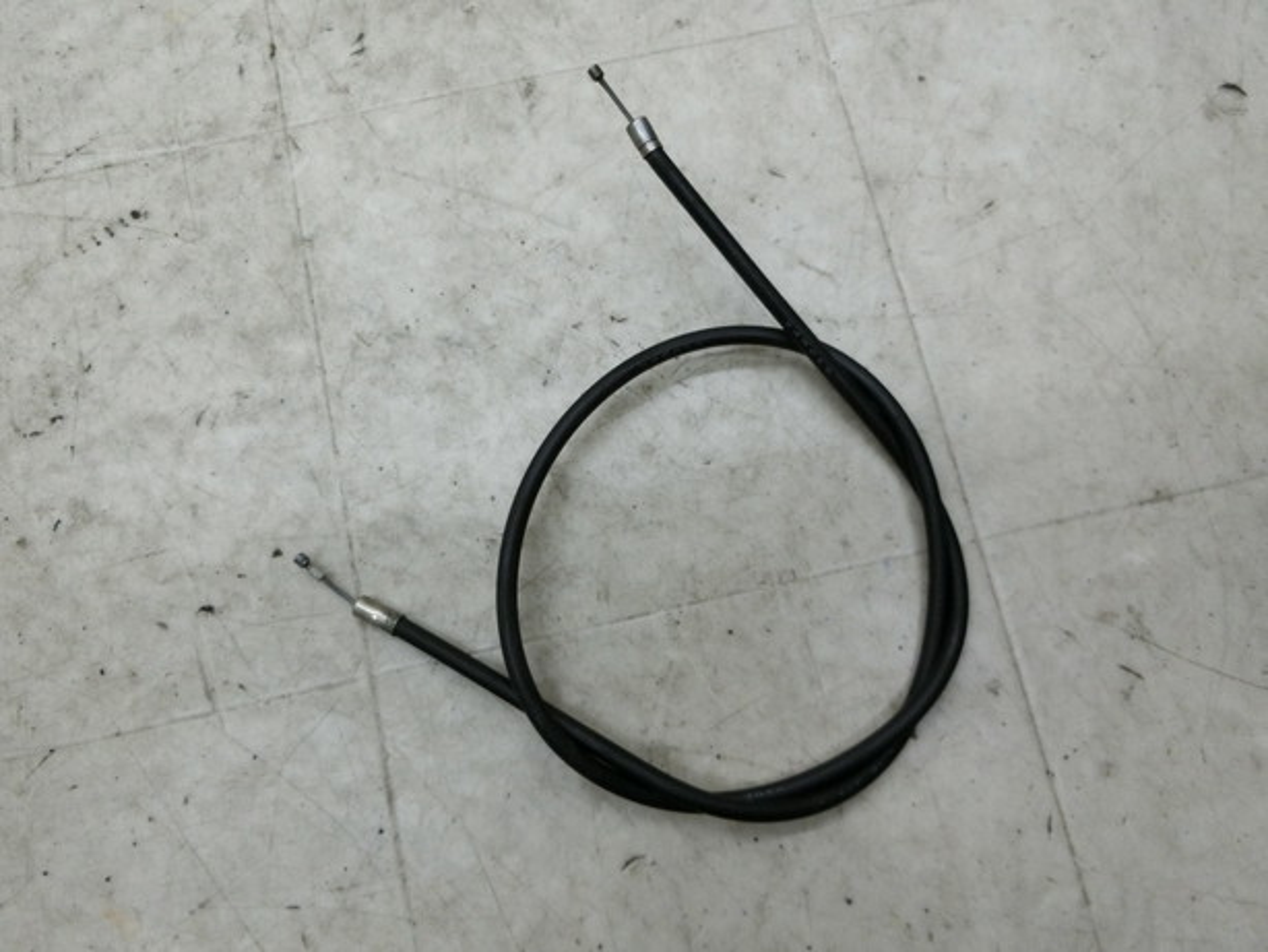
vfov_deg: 54.9
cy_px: 476
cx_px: 634
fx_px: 916
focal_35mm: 25
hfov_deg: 69.4
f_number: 3.5
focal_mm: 4.5
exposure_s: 1/125
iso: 320
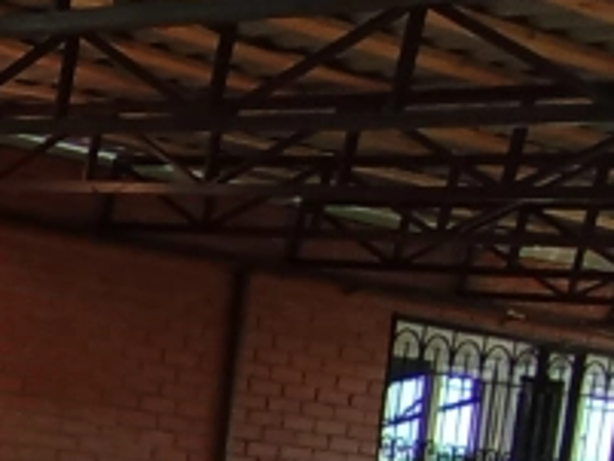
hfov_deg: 13.5
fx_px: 1775
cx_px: -904
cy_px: 820
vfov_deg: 13.4
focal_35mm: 100
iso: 67
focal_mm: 1.65
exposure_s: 1/100
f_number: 2.2
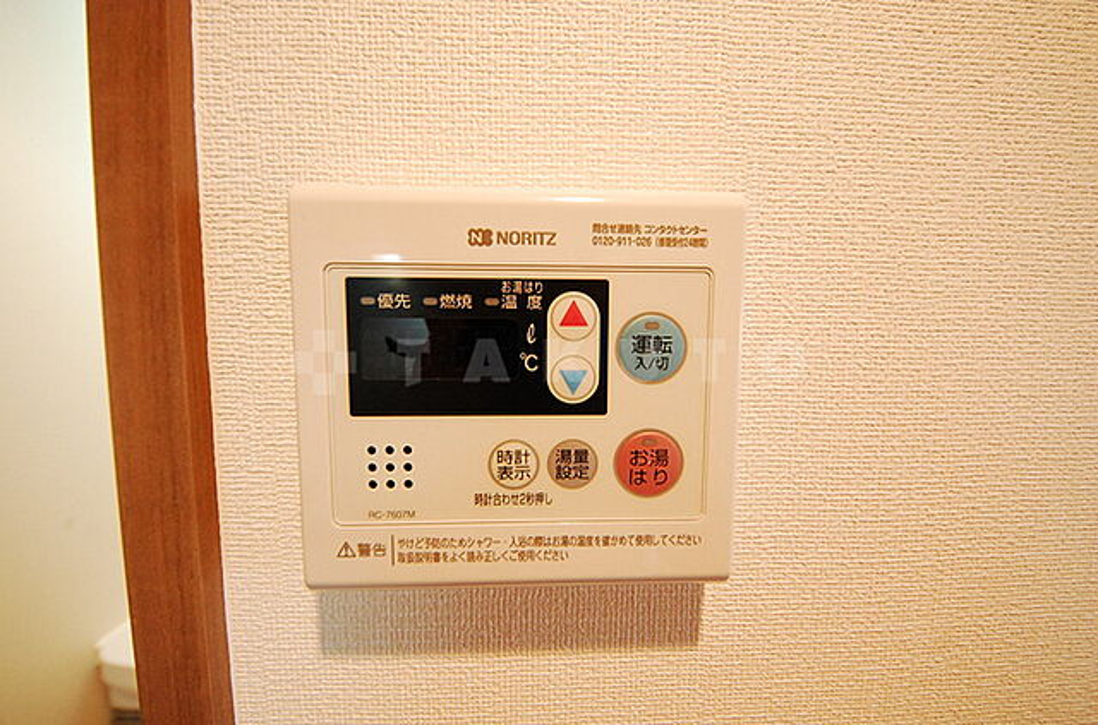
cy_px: 362
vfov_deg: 82.9
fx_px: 411
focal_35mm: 14
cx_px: 549
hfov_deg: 106.4
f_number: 4.8
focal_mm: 9
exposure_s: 1/60
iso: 1600
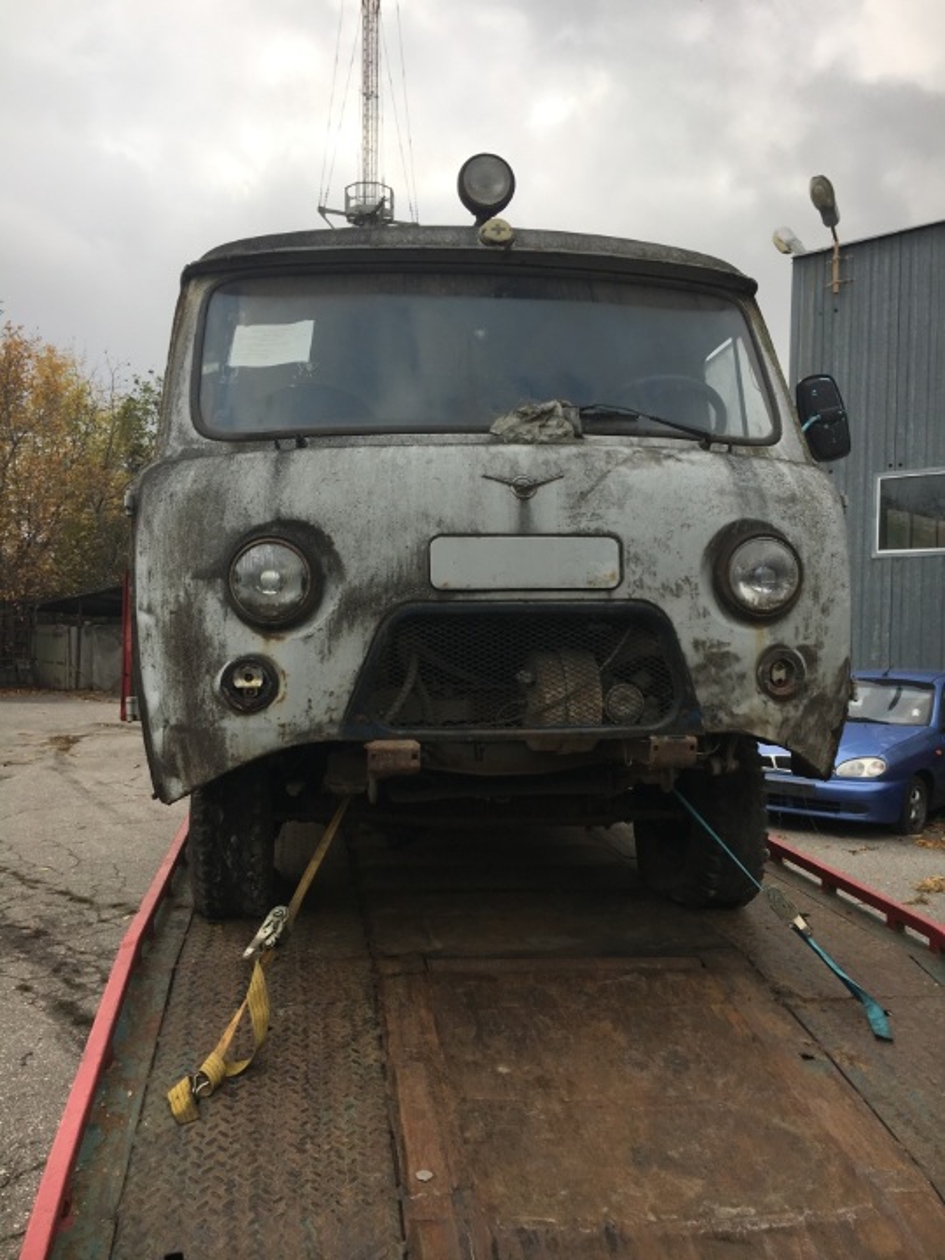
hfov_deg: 48.2
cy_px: 630
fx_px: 1056
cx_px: 472
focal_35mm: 29
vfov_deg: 61.7
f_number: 2.2
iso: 25
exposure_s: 1/565
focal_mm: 4.15
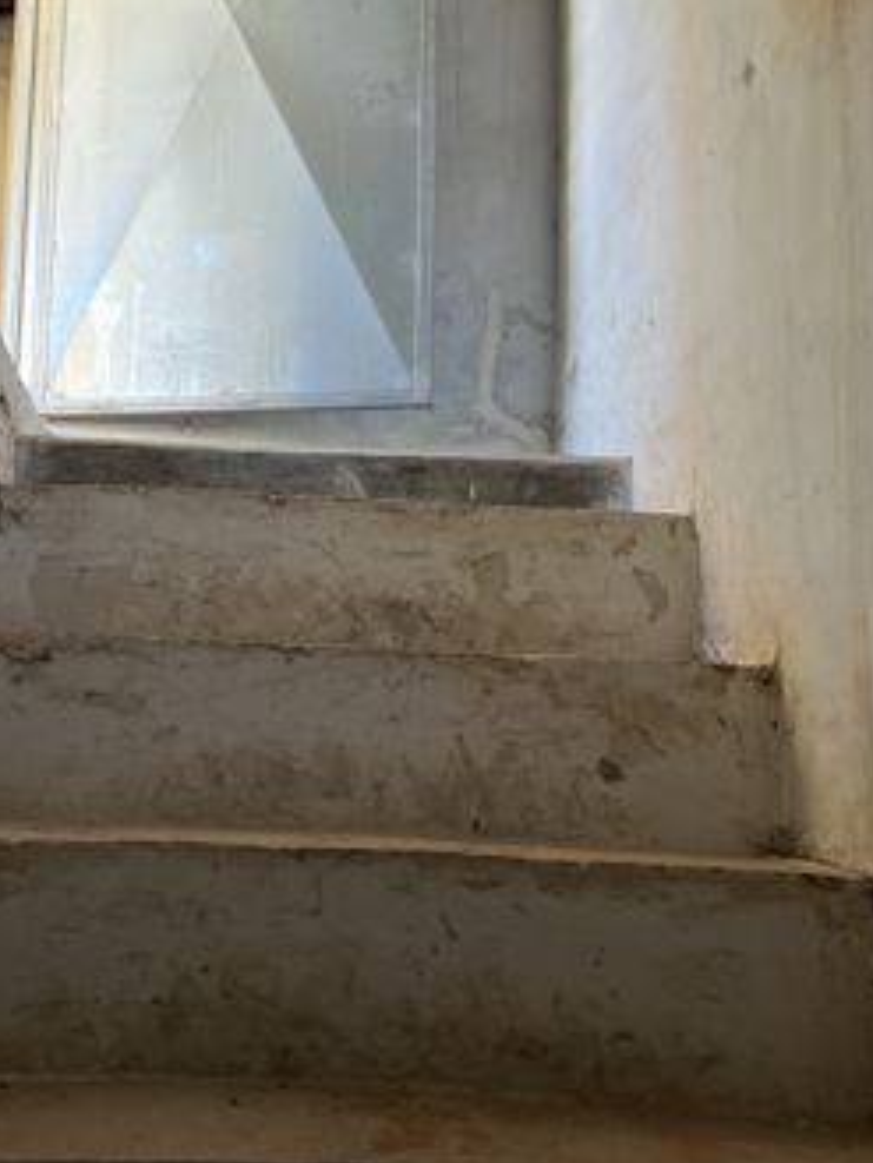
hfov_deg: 33.8
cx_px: 235
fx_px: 1411
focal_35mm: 42
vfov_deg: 44.6
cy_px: 474
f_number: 1.6
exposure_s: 1/121
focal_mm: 5.1
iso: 100
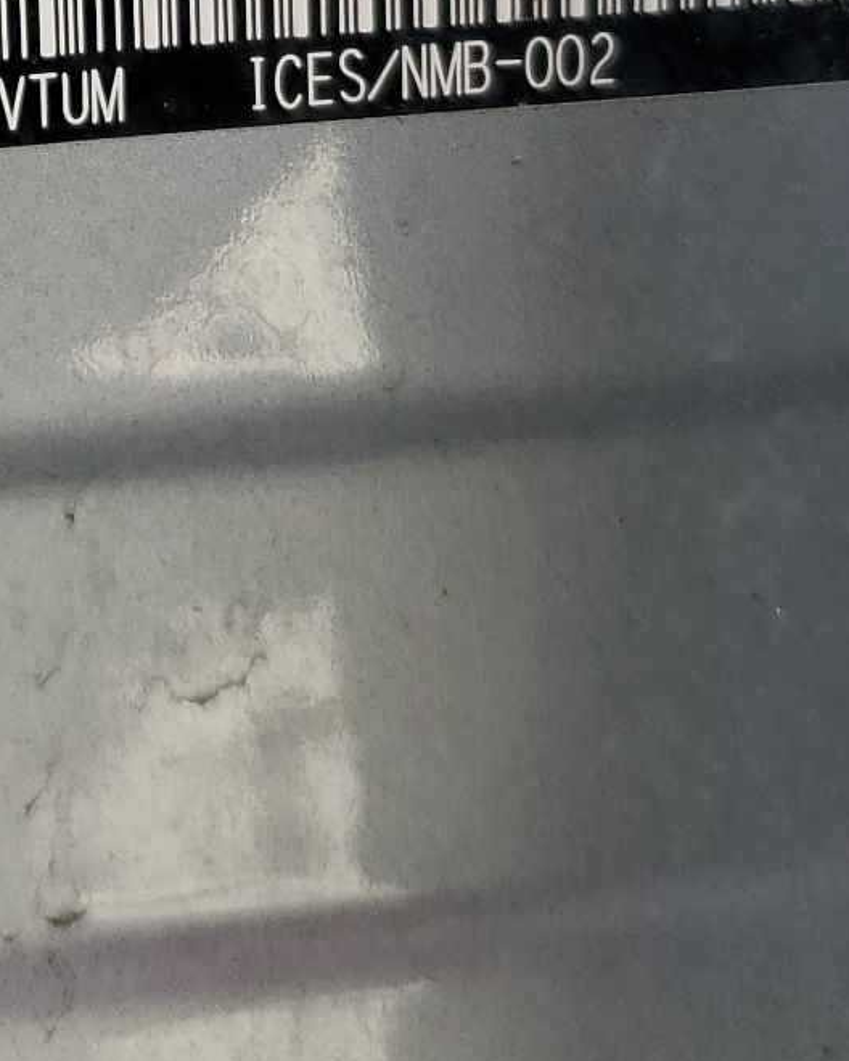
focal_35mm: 82
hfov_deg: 18.4
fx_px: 2576
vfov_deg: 21.1
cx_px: 100
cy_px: -329
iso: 50
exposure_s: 1/238
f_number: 1.5
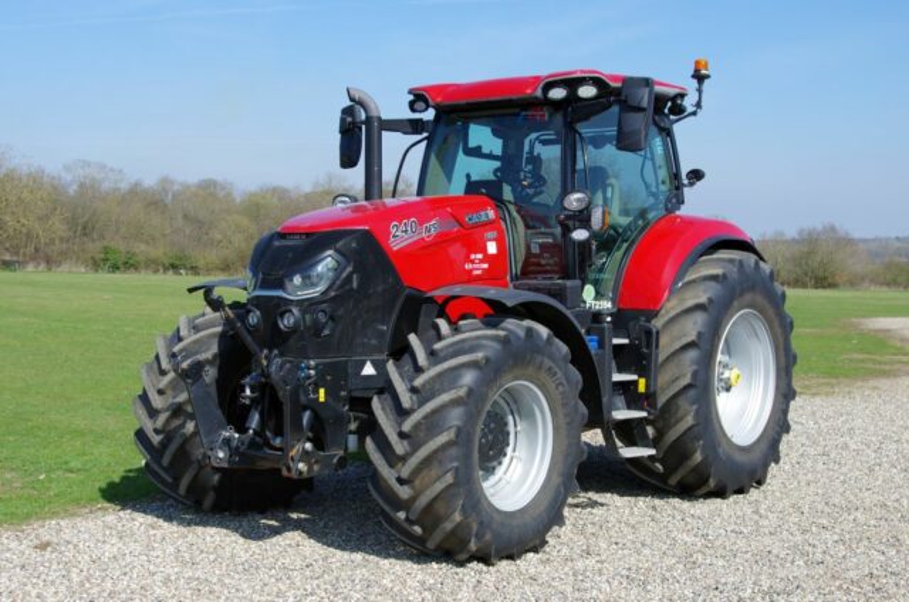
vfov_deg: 27.1
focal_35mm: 50
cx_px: 454
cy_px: 301
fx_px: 1247
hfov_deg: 40.0
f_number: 7.1
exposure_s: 1/200
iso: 100
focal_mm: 33
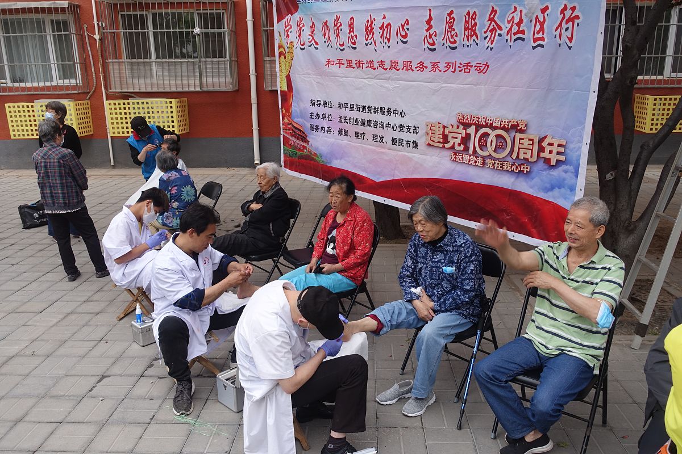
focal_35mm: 29
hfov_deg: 63.7
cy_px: 227
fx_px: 549
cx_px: 341
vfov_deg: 45.0
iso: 160
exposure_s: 1/100
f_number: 3.2
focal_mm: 10.81
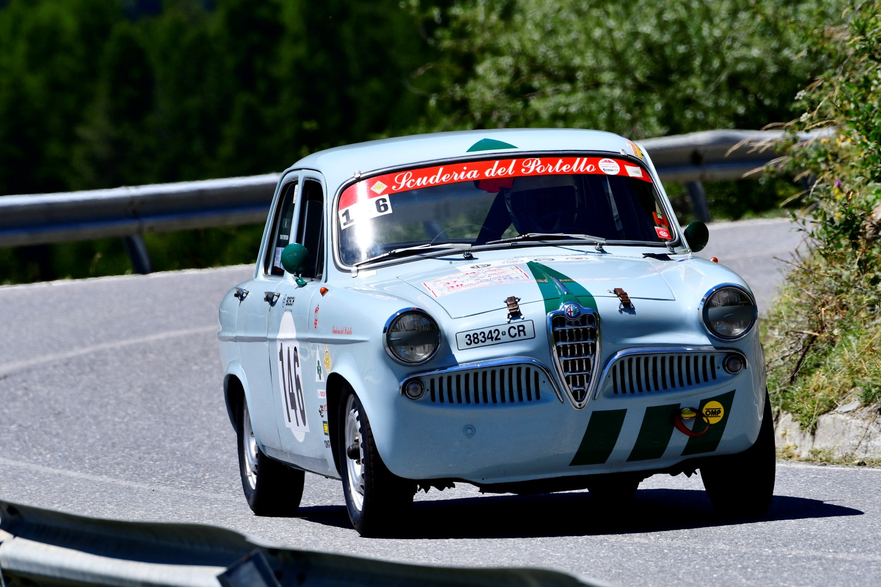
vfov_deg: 2.5
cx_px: 440
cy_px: 294
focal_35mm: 540
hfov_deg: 3.8
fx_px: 13214
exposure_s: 1/2000
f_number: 7.1
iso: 400
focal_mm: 360
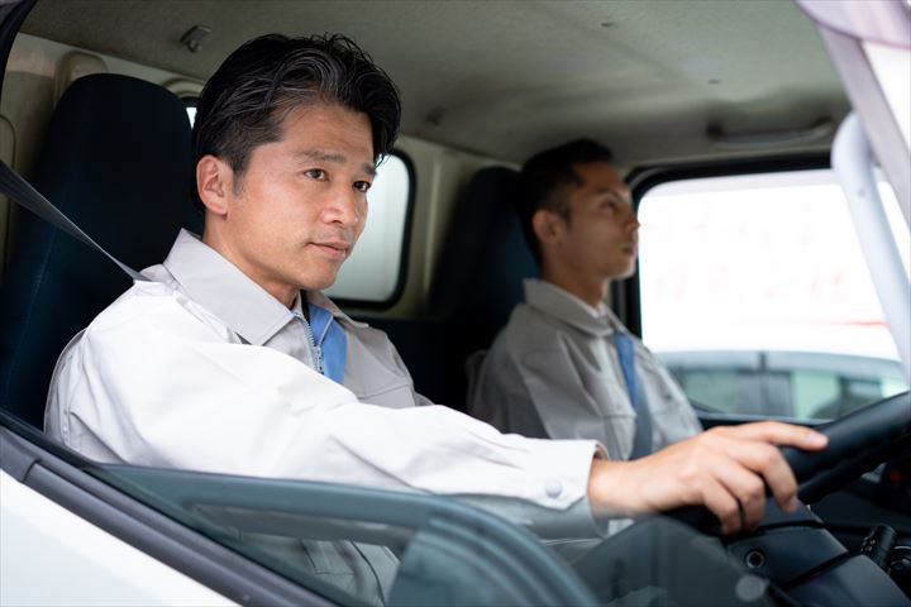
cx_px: 456
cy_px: 304
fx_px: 1392
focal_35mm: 55
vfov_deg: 24.6
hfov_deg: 36.2
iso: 320
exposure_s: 1/1000
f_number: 2.8
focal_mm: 55
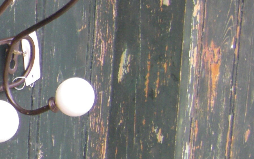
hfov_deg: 13.3
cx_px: -141
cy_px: 55
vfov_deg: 8.9
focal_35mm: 147
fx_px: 1018
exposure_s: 1/50
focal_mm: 6.3
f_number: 3.5
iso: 100
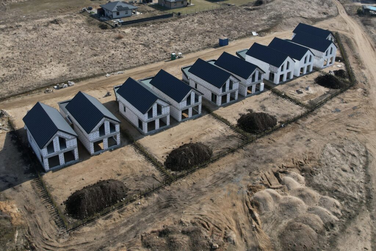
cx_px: 188
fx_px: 230
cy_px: 126
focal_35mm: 22
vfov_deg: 57.2
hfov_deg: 78.6
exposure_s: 1/2000
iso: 200
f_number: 2.8
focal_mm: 8.38
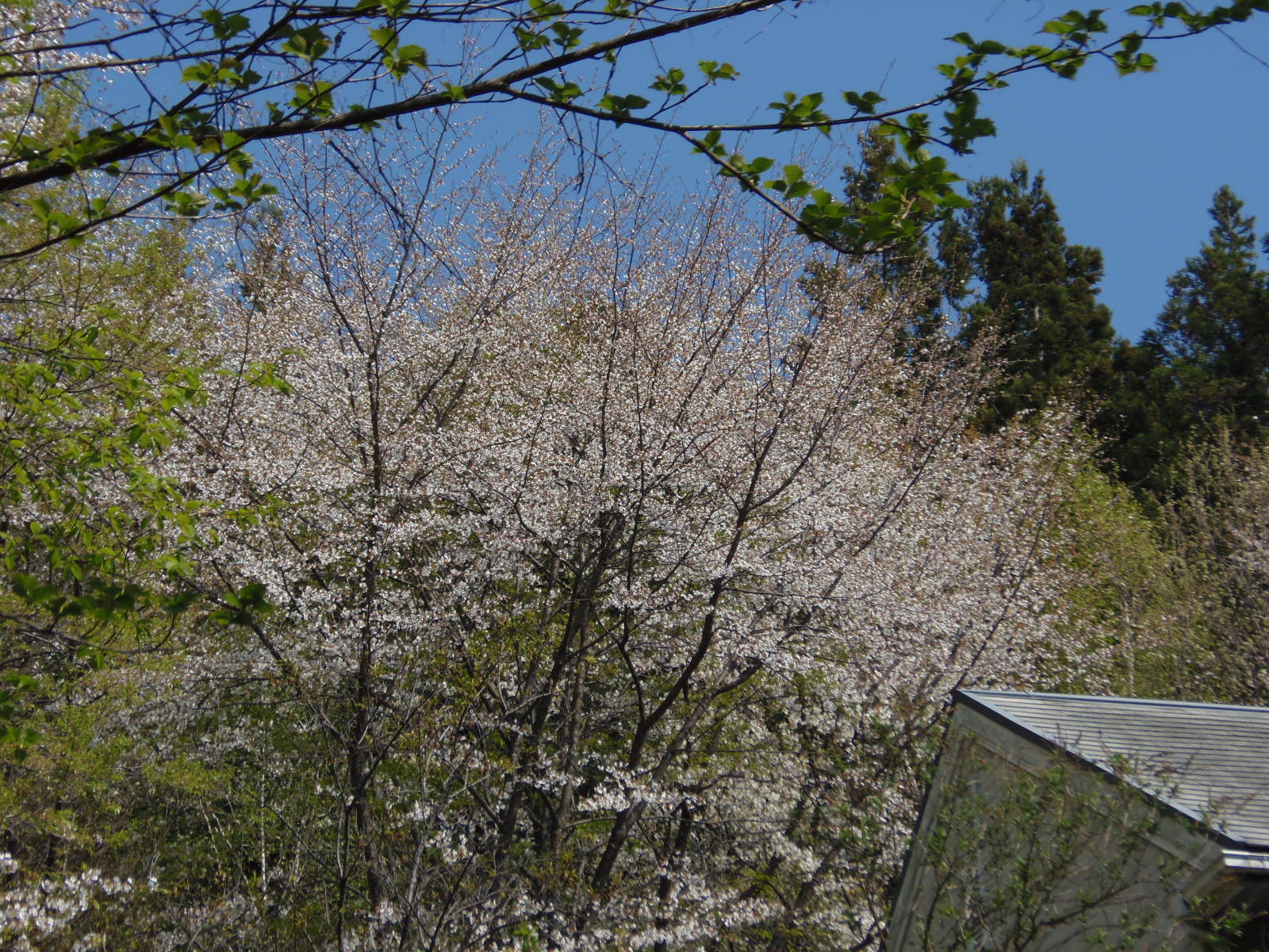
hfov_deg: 17.0
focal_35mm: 116
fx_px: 4252
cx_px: 634
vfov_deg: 12.8
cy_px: 476
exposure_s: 1/640
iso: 64
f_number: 4.5
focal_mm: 21.4
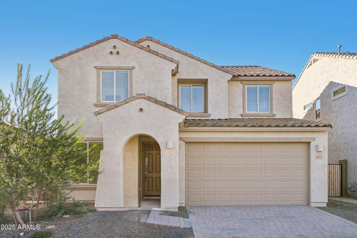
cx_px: 178
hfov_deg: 61.9
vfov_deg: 43.6
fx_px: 297
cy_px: 119
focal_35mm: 30
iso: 100
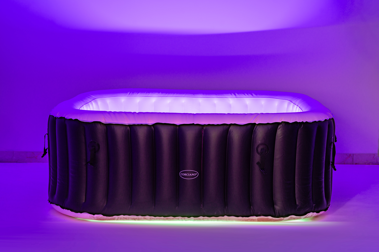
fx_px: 895
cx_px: 190
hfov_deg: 23.9
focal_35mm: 85
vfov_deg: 16.1
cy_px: 126
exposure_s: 1/2.5
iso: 100
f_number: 7.1
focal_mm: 85
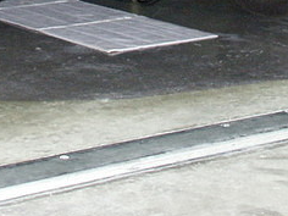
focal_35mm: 139
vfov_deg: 10.2
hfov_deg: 14.1
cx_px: 26
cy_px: -135
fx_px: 1156
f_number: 2.8
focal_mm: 10.55
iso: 200
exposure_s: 1/45
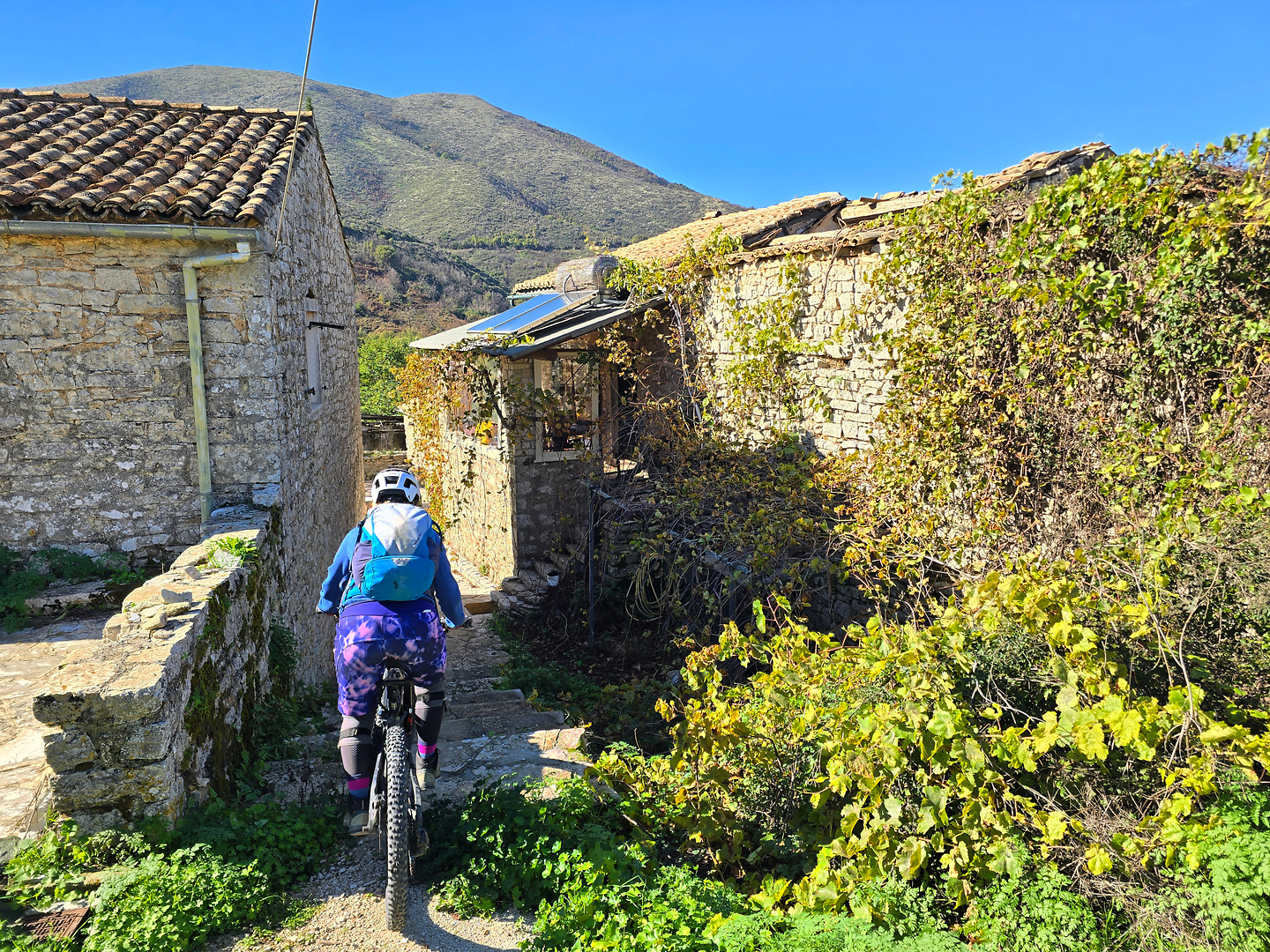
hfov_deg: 73.9
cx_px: 635
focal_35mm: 23
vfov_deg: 58.9
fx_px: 844
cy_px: 476
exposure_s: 1/327
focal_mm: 6.3
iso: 12
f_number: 1.7
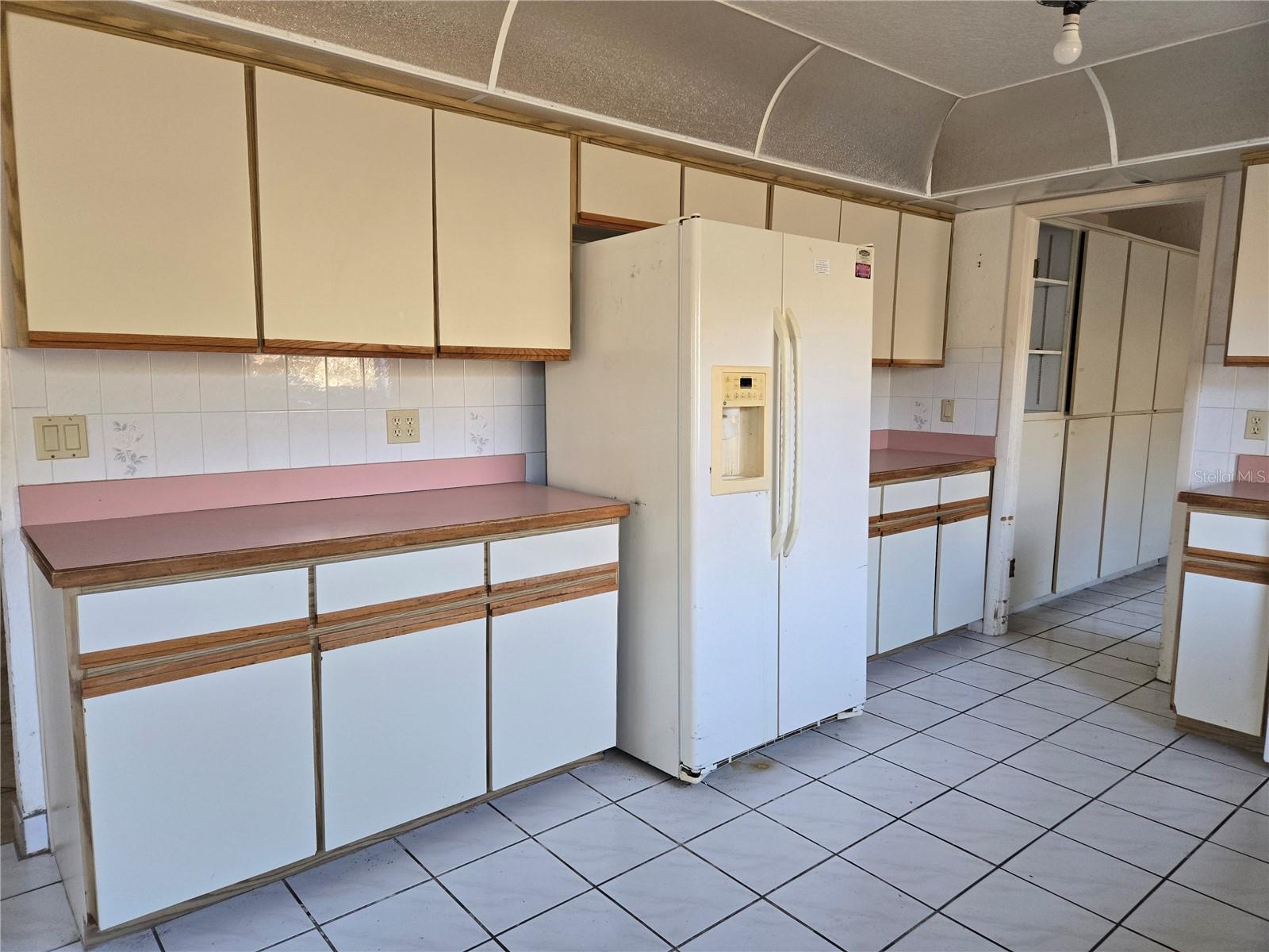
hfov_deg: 73.9
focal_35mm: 23
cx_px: 634
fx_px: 843
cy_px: 476
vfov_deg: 58.9
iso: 200
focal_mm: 5.4
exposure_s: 1/120
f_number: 1.8
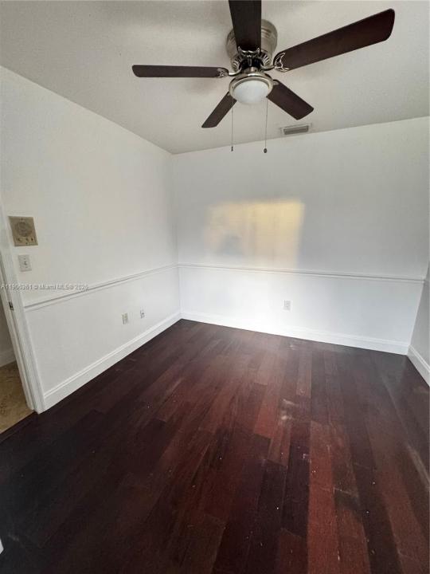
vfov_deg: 102.1
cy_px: 287
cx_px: 215
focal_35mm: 14
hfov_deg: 85.7
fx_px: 232
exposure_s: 1/60
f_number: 2.2
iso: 640
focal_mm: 2.22
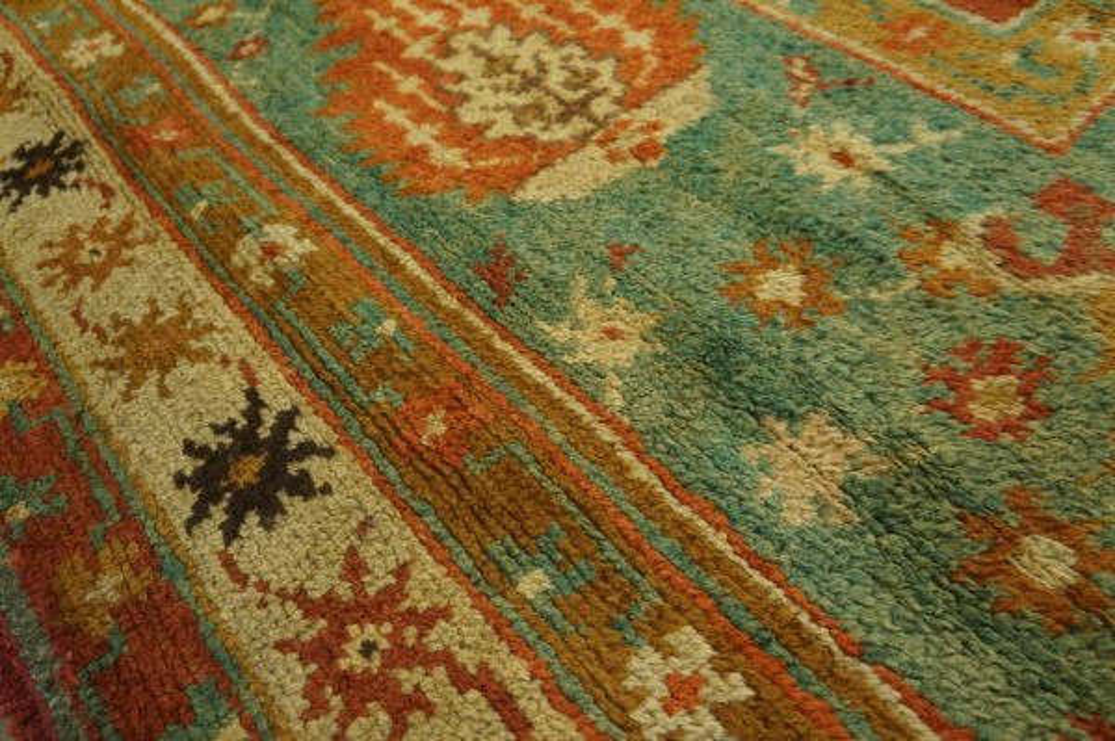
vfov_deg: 43.5
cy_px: 370
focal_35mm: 30
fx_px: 928
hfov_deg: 62.0
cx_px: 558
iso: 1250
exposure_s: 1/60
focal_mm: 20
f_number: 4
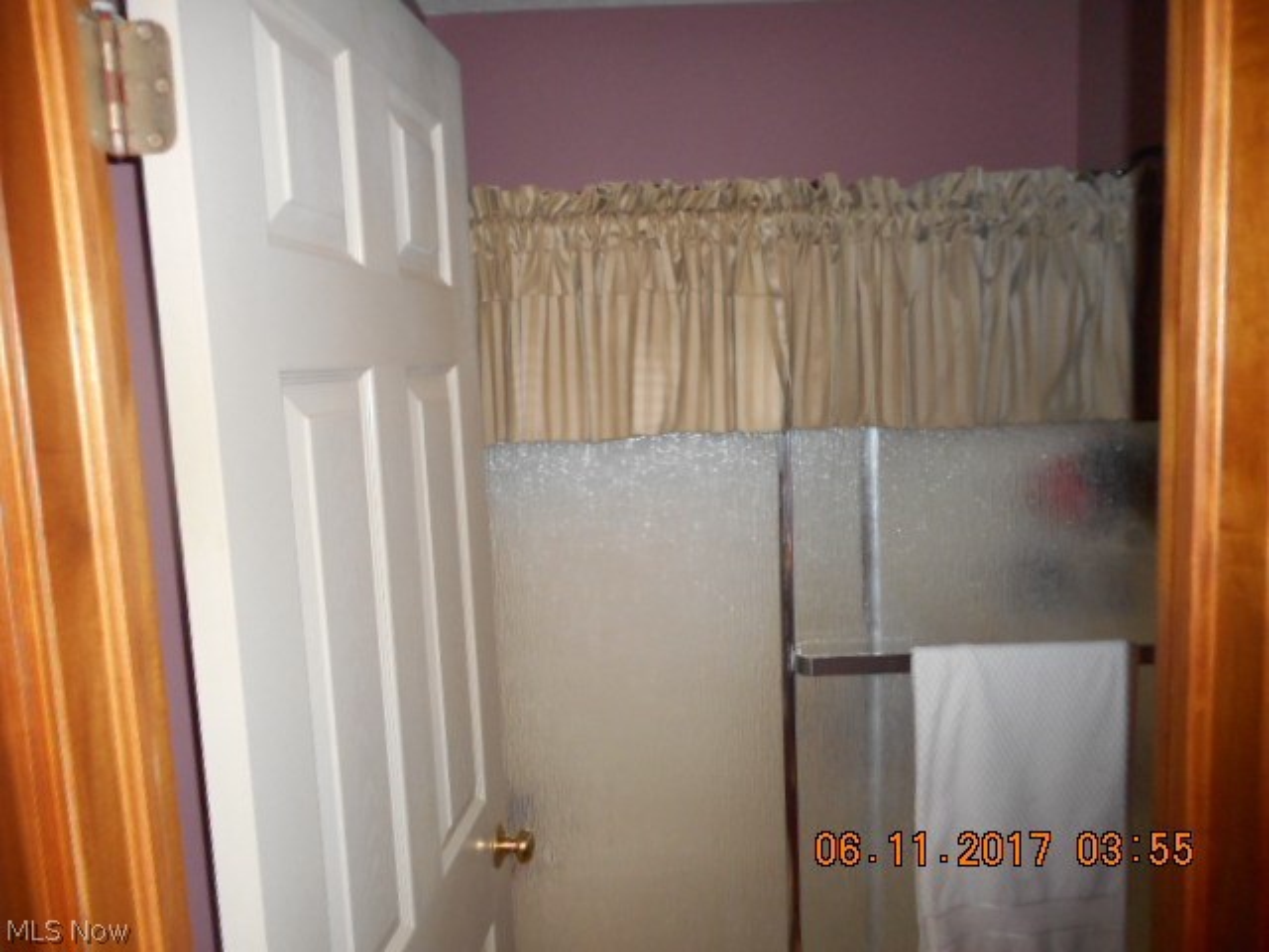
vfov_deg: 54.9
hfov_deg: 69.4
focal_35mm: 25
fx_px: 916
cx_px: 634
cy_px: 476
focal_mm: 4.5
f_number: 3.7
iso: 320
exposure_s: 1/25
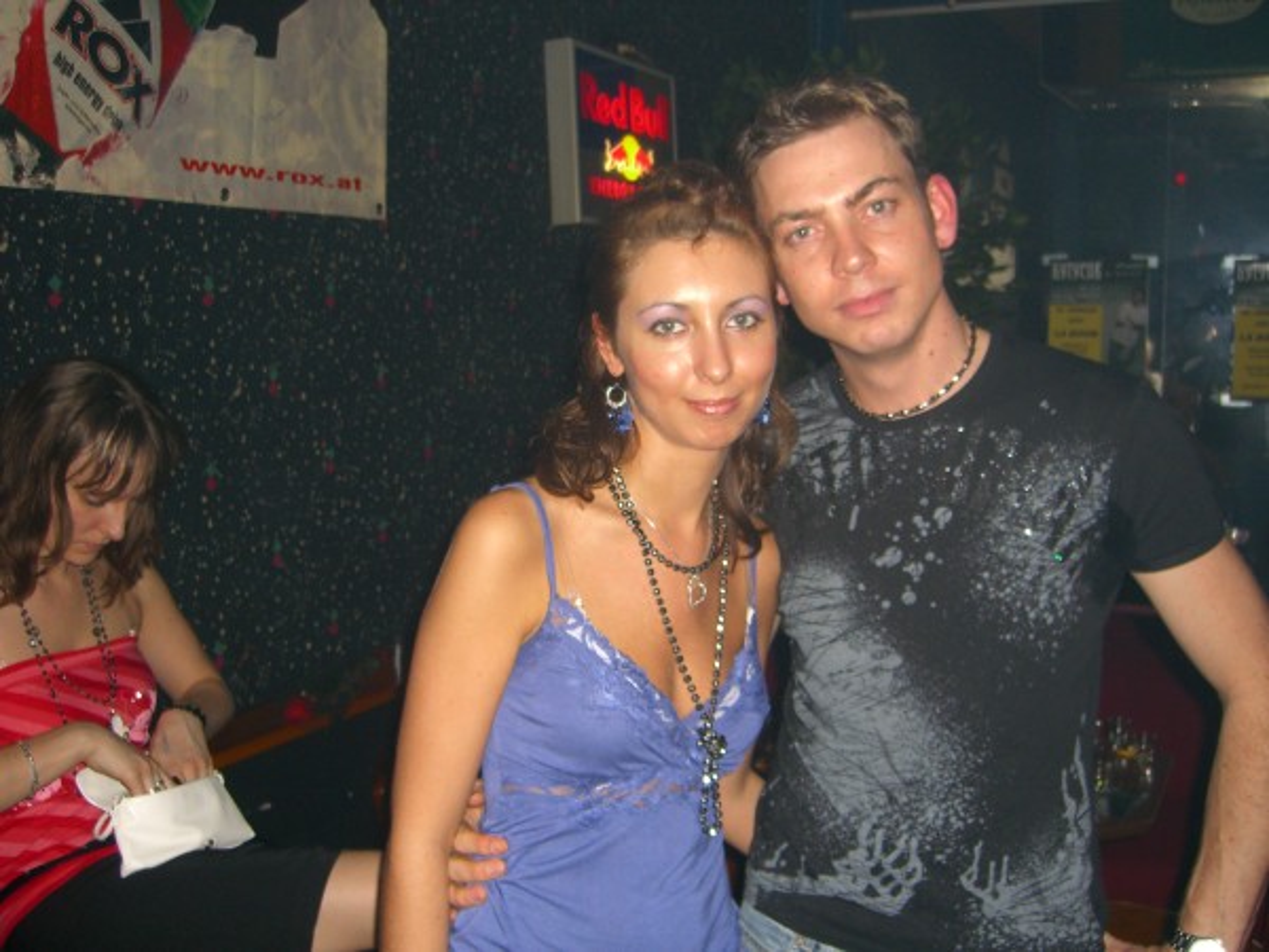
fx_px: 1393
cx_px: 634
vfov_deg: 37.7
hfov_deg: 49.0
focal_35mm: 38
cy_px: 476
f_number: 2.8
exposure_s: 1/60
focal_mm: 7.9
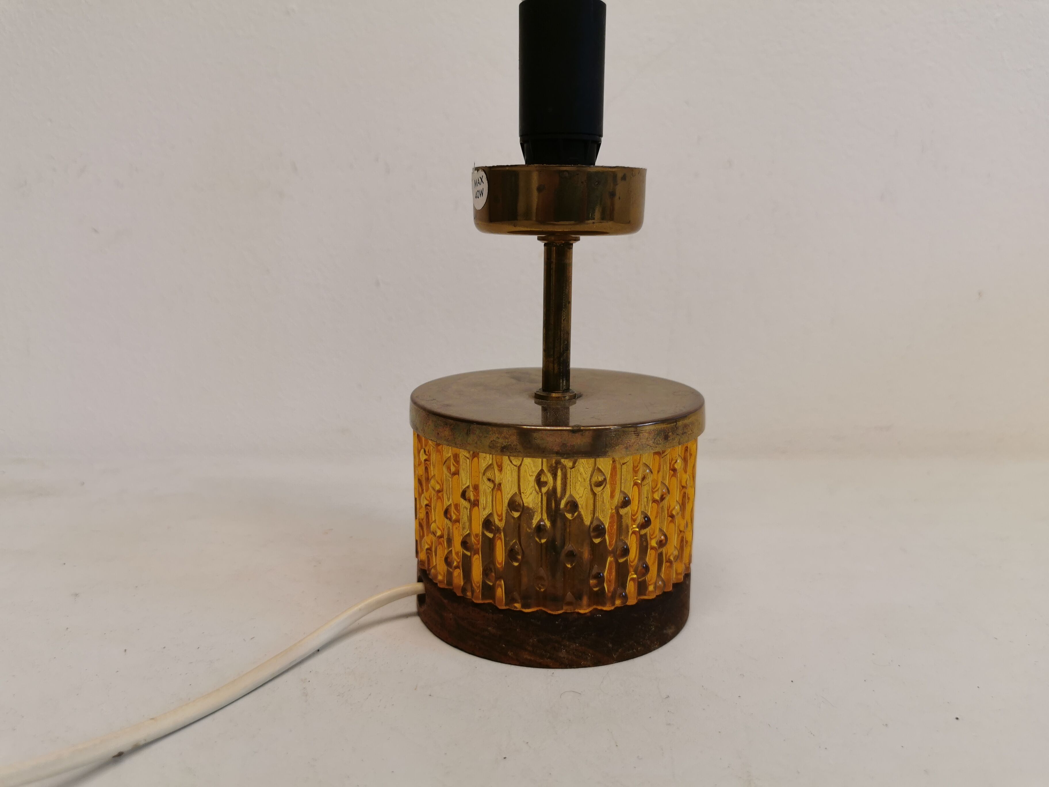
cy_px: 394
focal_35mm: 27
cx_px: 524
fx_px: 818
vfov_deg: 51.4
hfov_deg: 65.3
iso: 64
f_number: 1.6
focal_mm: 5.56
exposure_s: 1/100
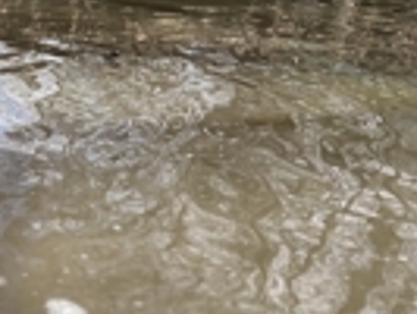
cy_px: 38
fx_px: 940
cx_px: -194
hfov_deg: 21.3
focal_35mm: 78
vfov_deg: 18.6
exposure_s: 1/2309
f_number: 1.6
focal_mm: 5.1
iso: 50
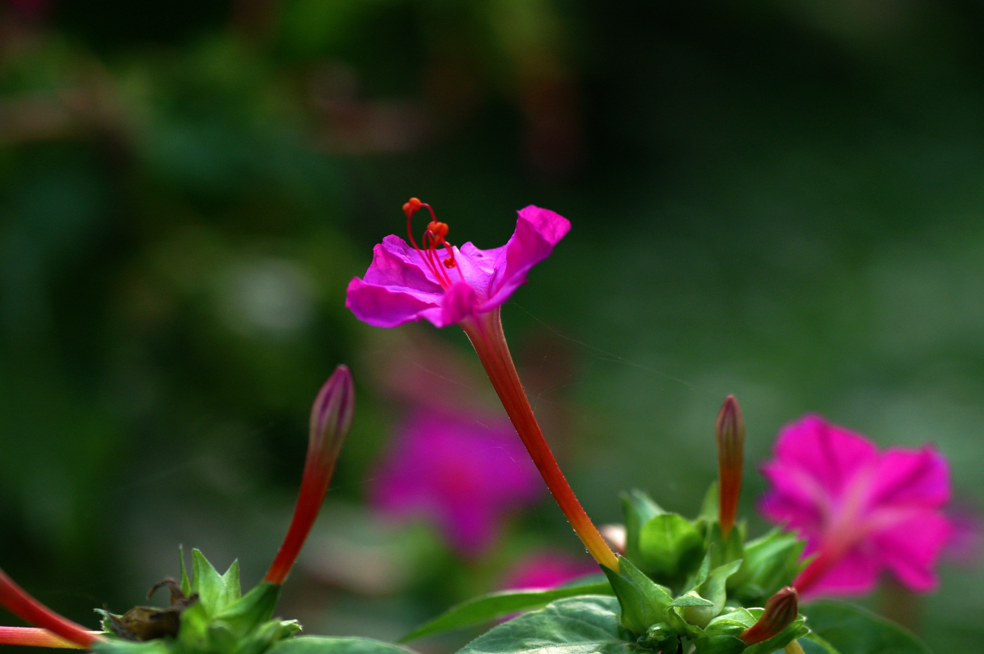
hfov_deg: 13.3
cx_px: 443
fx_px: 4205
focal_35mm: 154
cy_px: 291
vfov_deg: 8.9
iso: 200
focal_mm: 90
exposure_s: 1/250
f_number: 4.5
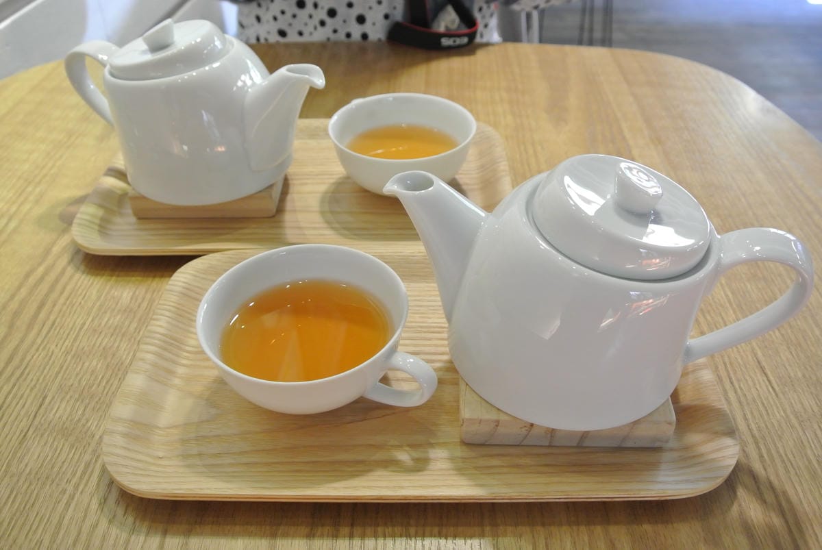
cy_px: 275
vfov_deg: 42.4
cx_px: 411
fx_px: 709
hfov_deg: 60.2
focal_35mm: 31
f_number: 3.8
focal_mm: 11.8
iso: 800
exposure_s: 1/20
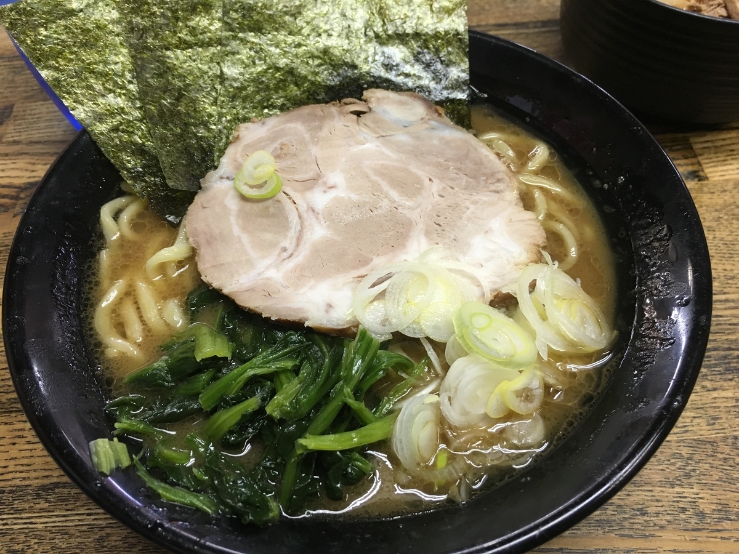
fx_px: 619
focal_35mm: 29
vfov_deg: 48.2
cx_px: 370
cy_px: 277
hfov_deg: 61.7
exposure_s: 1/33
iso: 125
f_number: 2.2
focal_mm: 4.15
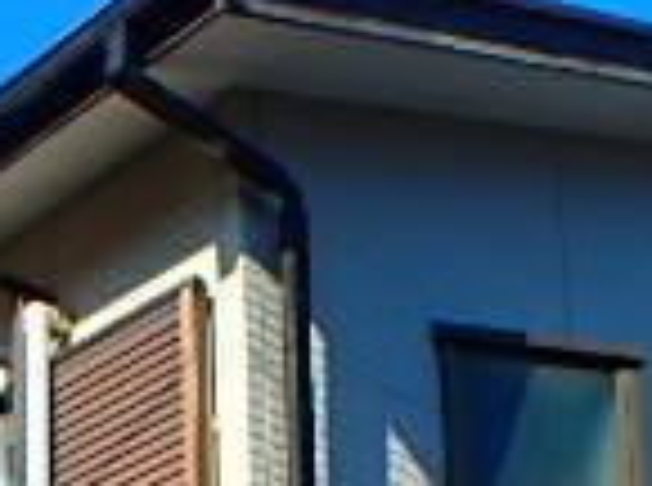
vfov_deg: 13.8
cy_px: 918
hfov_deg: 21.0
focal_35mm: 93
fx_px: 1747
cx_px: 166
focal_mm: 3.7
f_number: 3.5
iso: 125
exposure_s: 1/1000
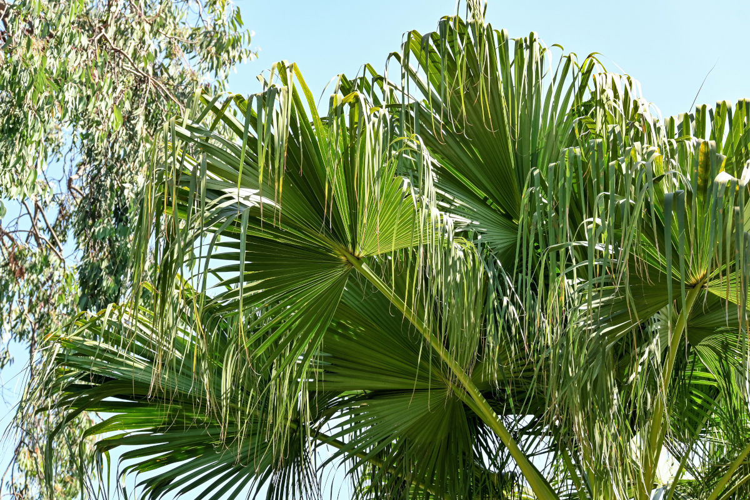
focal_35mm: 88
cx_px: 375
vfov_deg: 15.4
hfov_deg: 23.0
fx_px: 1844
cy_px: 250
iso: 200
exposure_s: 1/250
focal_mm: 59
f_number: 5.6
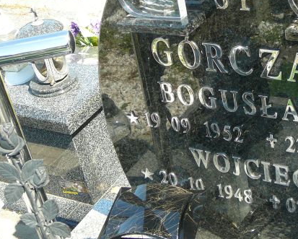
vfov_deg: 22.4
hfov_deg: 27.5
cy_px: 83
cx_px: 228
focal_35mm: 68
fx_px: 600
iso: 80
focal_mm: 6.7
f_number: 3.2
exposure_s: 1/200
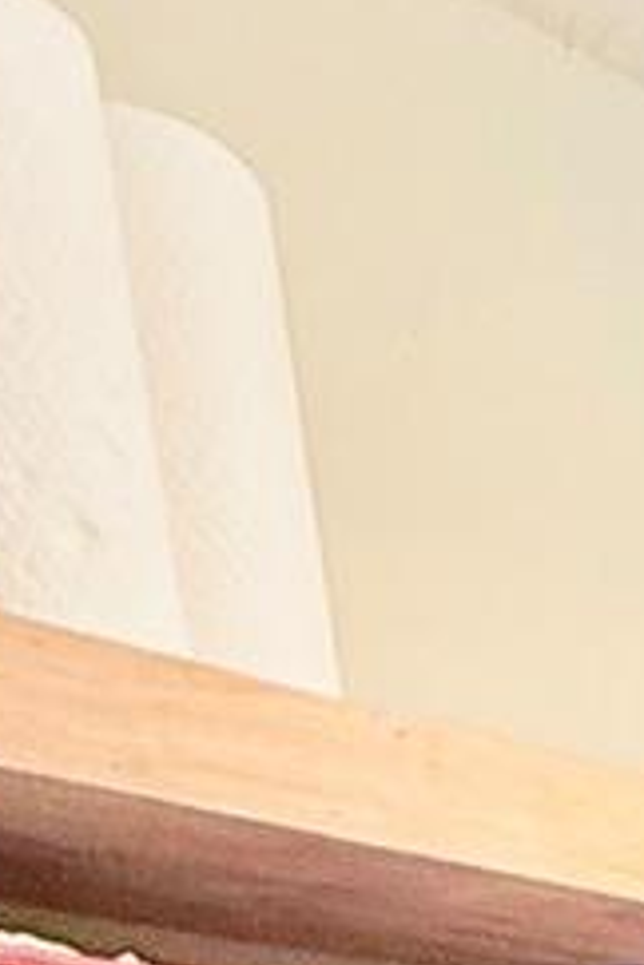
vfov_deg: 15.5
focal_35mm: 92
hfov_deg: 12.0
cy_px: 2140
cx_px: 1530
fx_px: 2468
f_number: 2.2
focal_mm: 2.22
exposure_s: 1/60
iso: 400
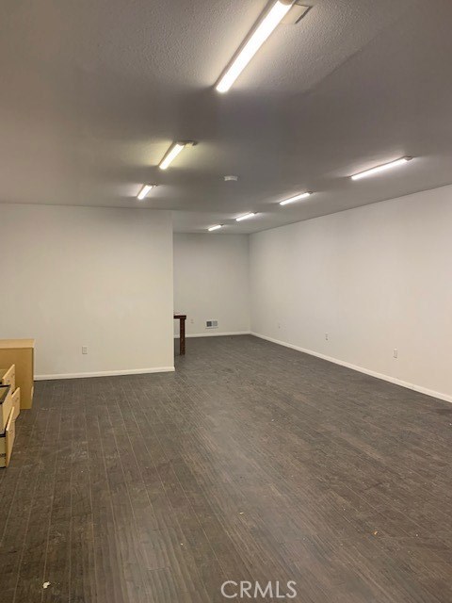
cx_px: 226
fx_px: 453
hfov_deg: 53.1
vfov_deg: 67.3
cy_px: 302
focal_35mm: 26
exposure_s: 1/60
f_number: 1.8
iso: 160
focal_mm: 4.25
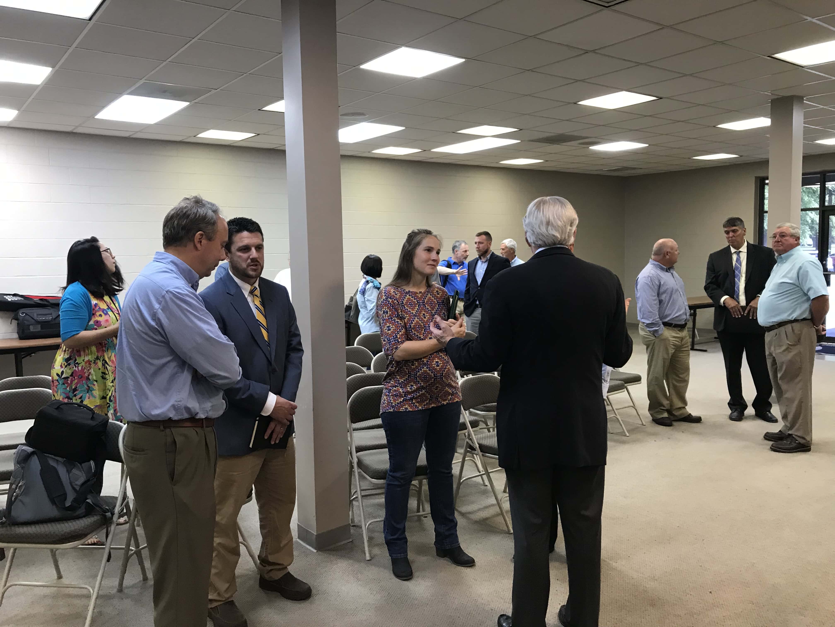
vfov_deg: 49.7
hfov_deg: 63.4
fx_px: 675
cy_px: 314
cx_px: 418
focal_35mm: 28
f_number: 1.8
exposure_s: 1/17
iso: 40
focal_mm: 3.99
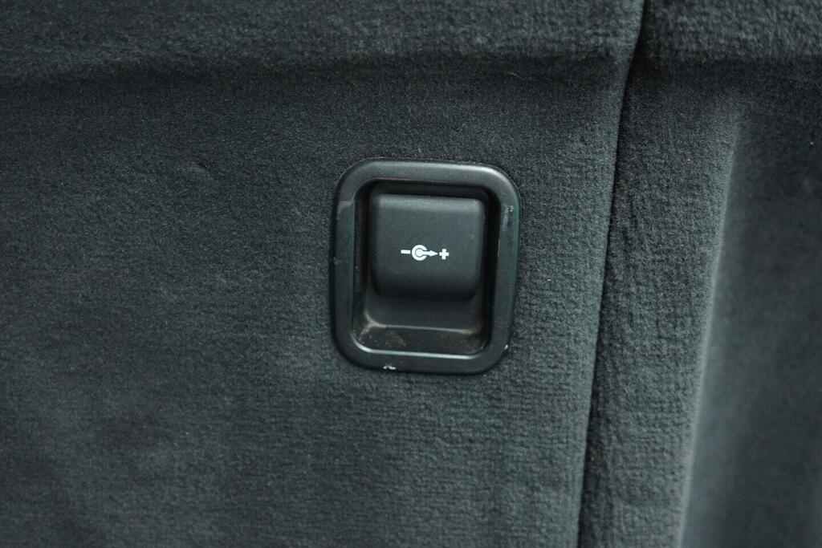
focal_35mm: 36
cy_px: 274
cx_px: 411
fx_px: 822
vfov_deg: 36.9
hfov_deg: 53.1
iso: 2500
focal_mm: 24
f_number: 2.8
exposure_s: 1/40
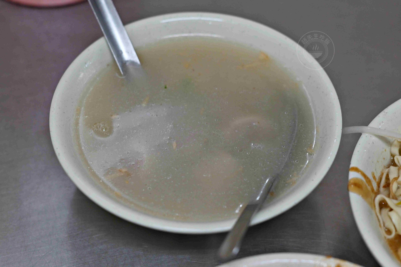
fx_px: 835
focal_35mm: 75
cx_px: 200
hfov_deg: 27.0
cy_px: 134
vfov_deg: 18.2
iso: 720
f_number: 3.2
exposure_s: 1/160
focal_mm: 50
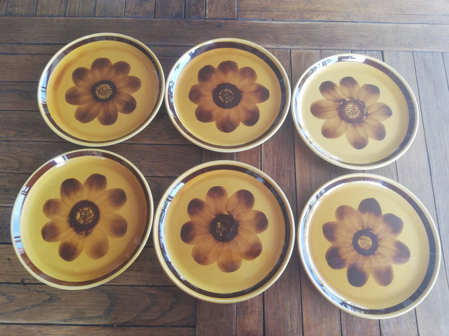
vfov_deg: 51.4
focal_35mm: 27
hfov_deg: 65.3
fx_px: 350
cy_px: 168
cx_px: 224
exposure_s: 1/50
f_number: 2.2
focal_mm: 3.81
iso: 80
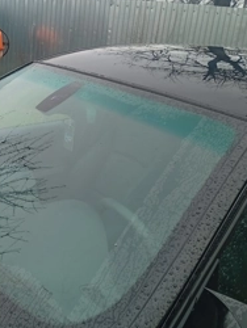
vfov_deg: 43.8
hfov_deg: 33.0
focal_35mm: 43
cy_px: 167
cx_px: 62
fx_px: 408
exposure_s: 1/100
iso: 56
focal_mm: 3.98
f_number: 1.8
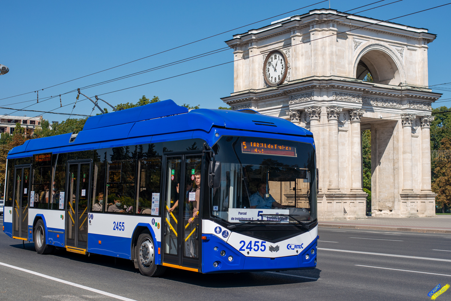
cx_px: 226
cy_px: 150
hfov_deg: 39.6
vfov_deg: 27.0
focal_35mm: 50
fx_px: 627
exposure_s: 1/1600
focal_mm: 50
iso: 125
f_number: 4.5
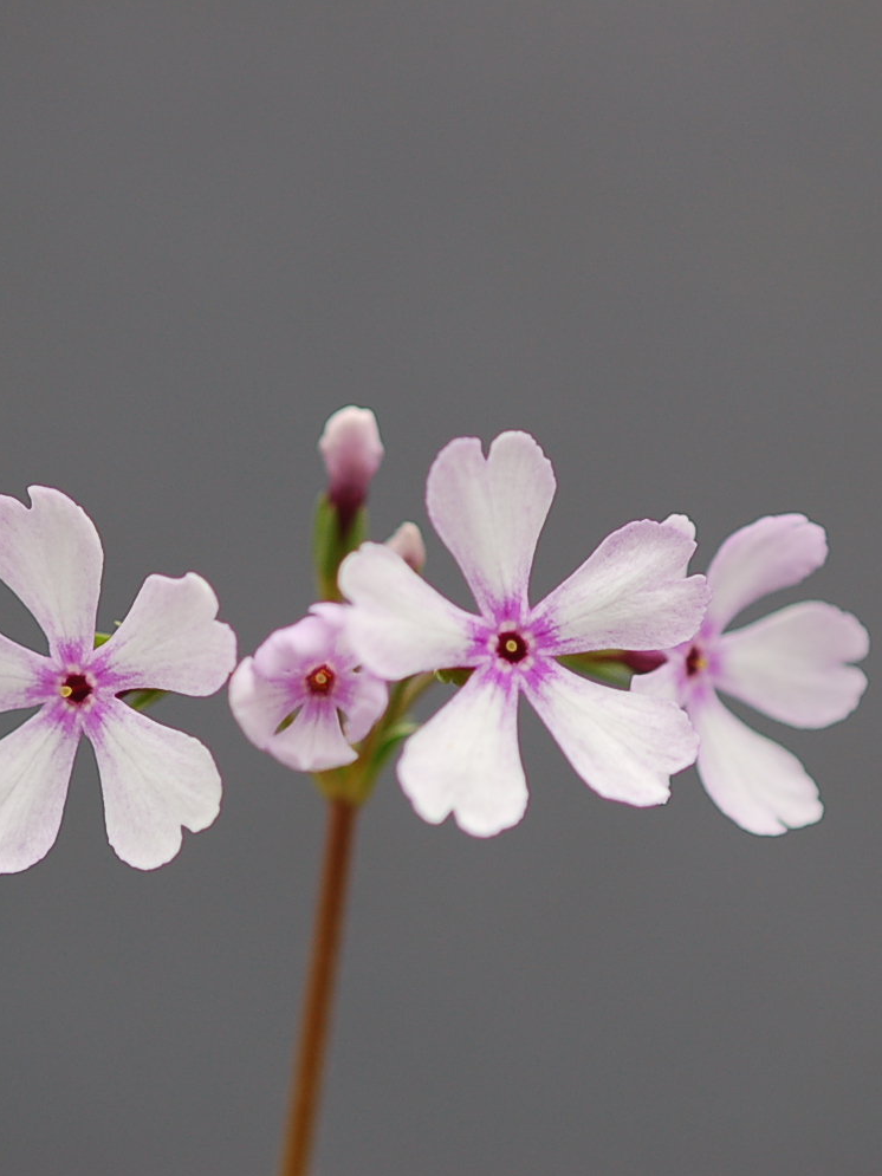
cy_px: 589
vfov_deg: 8.7
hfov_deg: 6.5
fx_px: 7772
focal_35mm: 229
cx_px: 447
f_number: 3.3
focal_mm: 105
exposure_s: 1/400
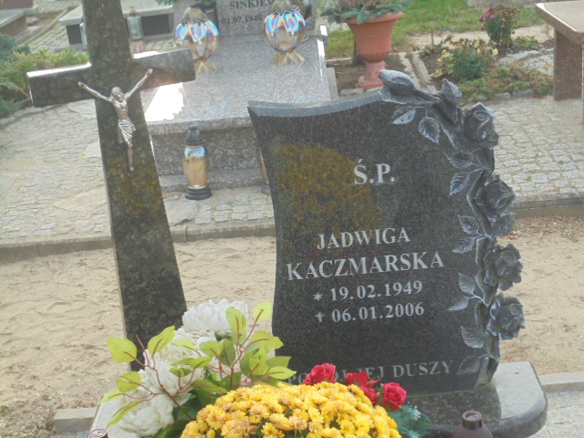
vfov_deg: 26.1
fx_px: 945
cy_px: 219
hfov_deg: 34.3
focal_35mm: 56
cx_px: 292
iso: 100
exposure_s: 1/60
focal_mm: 10.1
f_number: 5.2
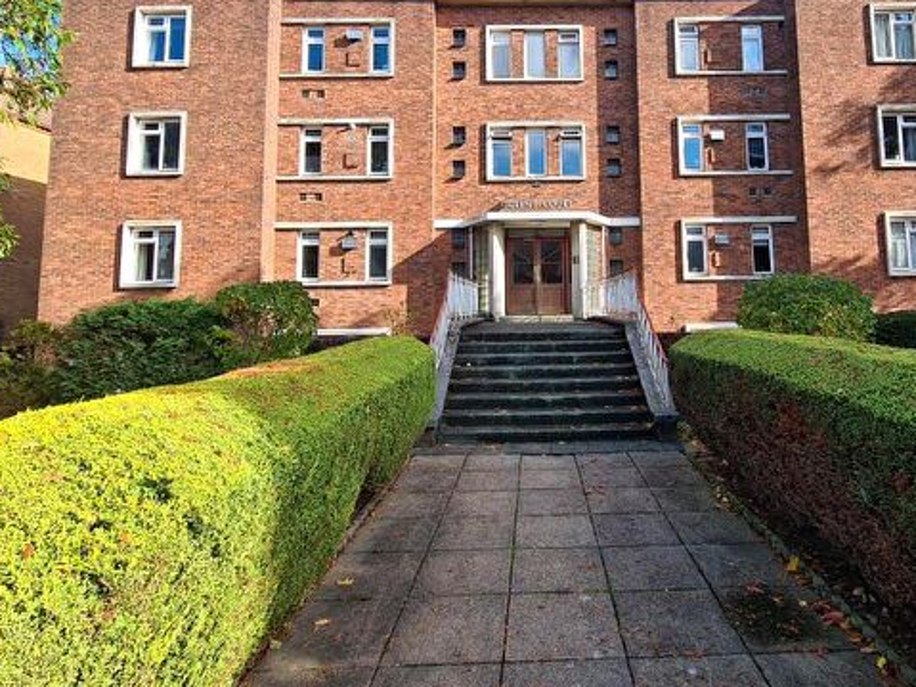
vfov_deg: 67.4
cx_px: 551
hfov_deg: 83.6
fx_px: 503
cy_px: 248
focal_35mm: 19
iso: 50
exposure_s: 1/544
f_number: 2.2
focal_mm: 2.2
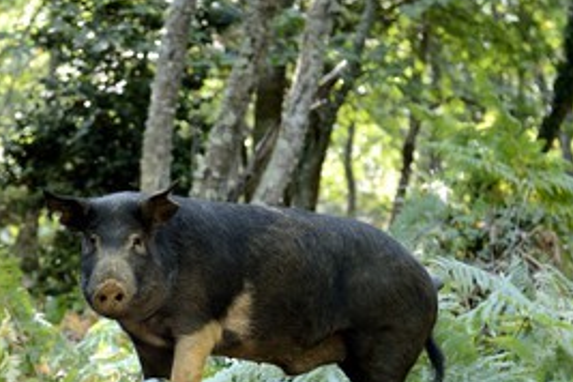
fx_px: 1751
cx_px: 150
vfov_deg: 12.4
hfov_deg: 18.5
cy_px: 296
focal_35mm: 110
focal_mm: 70
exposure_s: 1/200
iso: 500
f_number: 3.2
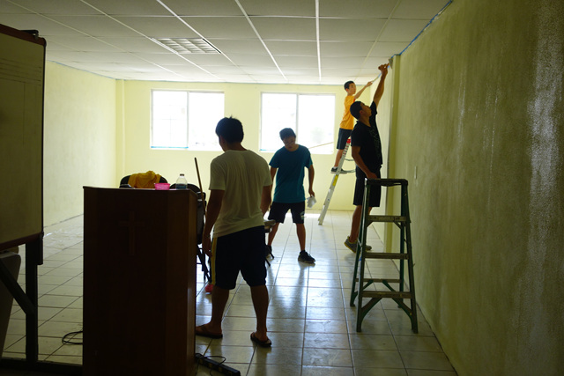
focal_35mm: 38
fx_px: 595
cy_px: 188
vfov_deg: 35.1
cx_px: 282
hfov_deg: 50.7
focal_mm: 14.07
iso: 125
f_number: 3.2
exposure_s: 1/100
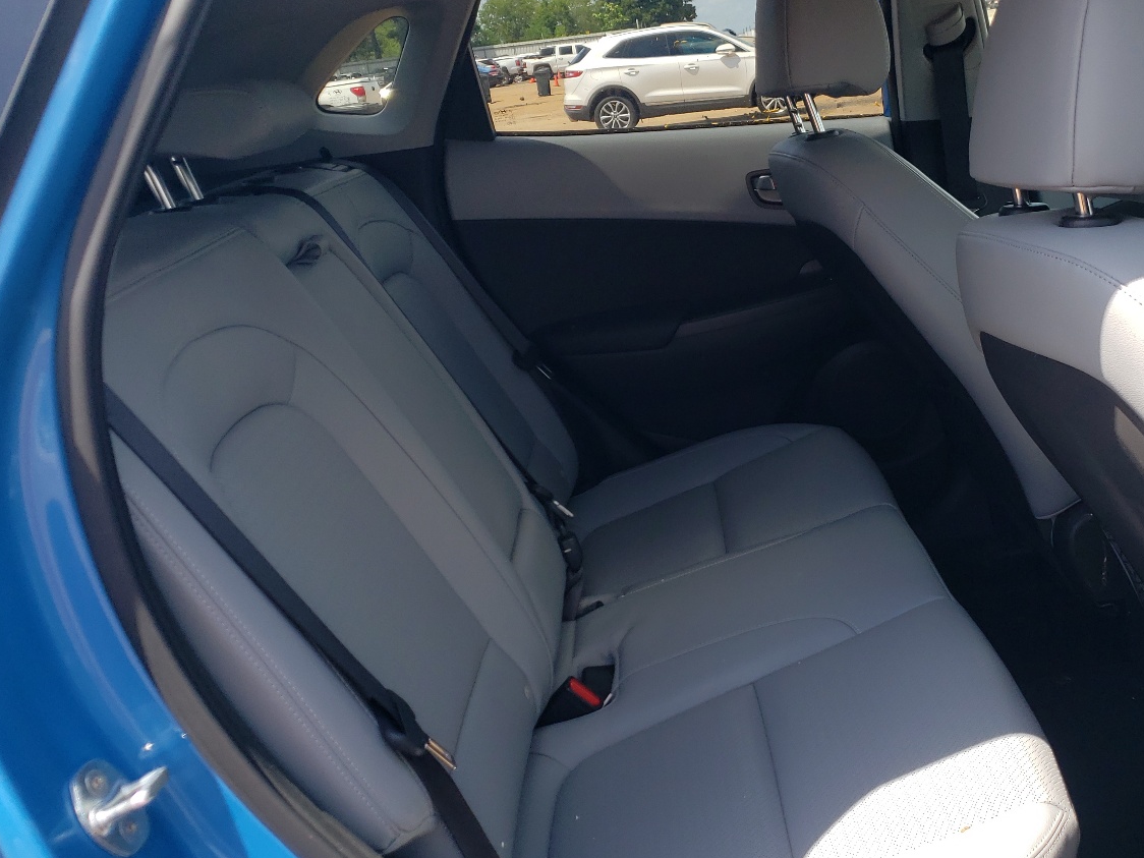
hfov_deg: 49.5
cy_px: 472
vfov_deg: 38.6
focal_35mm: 37
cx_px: 741
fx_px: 1223
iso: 50
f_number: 1.5
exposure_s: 1/1000
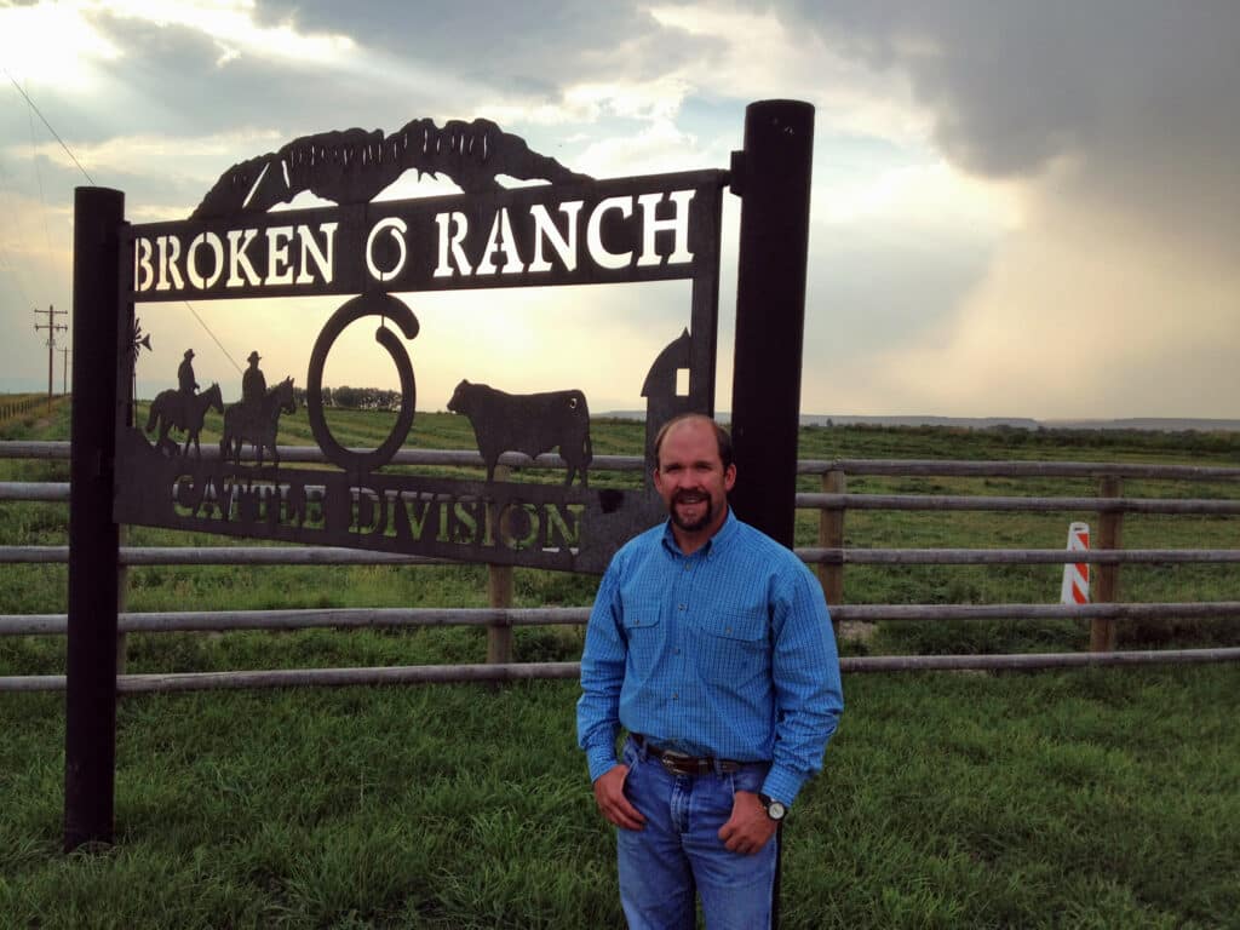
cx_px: 620
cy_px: 465
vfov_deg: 40.7
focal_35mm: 35
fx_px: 1254
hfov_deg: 52.6
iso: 64
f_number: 2.4
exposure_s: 1/800
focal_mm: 4.28
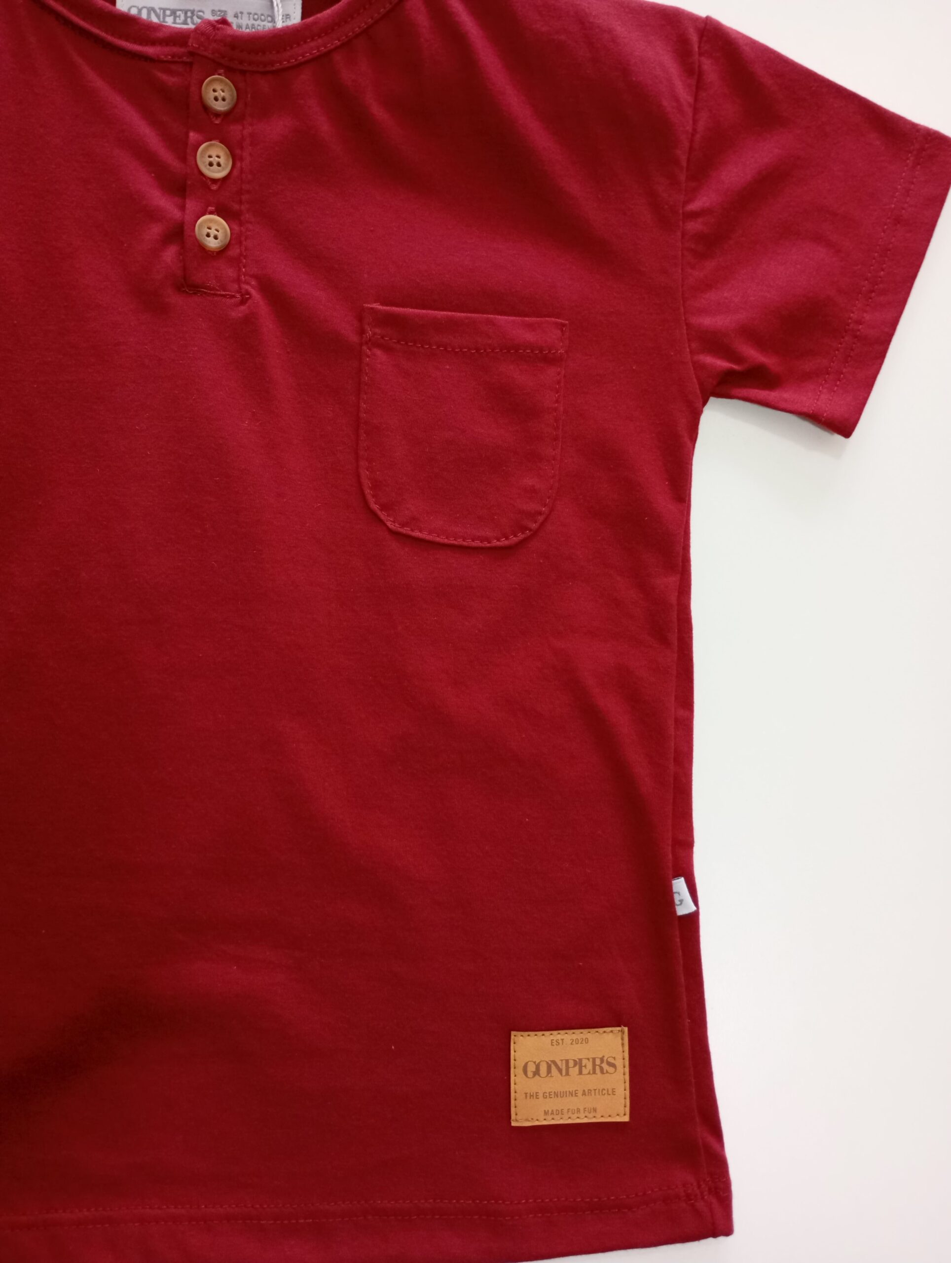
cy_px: 632
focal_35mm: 28
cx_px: 476
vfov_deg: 63.4
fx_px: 1023
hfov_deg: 49.9
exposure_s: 1/33.3
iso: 538
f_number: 1.8
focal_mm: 4.27
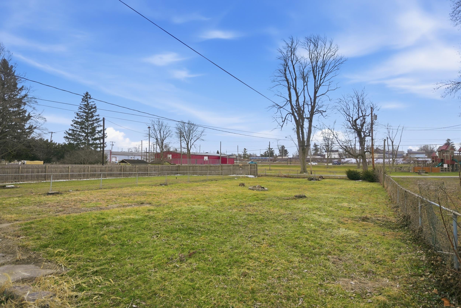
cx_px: 230
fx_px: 269
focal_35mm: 21
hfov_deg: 81.2
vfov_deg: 59.5
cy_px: 154
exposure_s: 1/1250
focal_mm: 14
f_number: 4
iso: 100
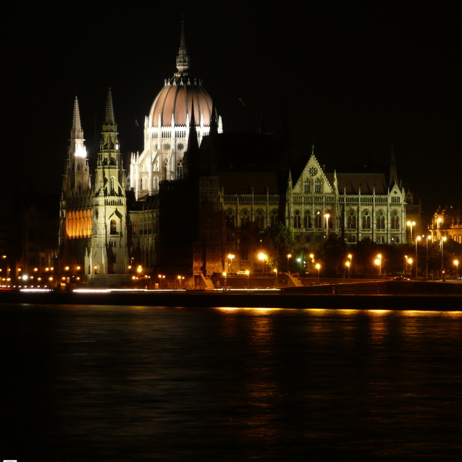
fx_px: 2597
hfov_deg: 10.2
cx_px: 276
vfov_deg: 10.2
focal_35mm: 172
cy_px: 238
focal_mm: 23.1
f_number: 4.8
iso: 100
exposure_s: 2
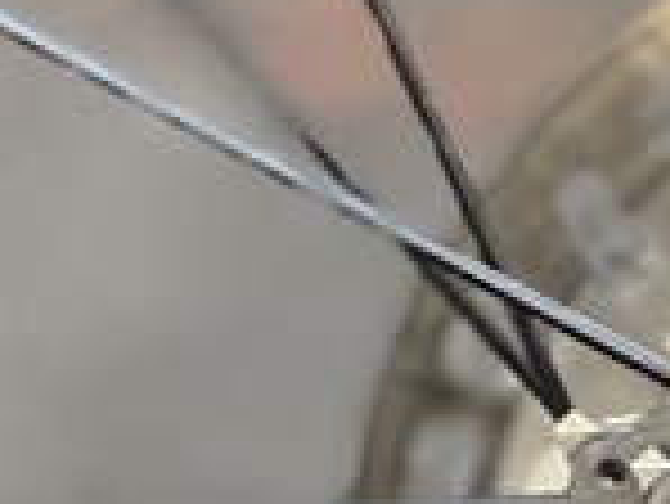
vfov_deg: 2.8
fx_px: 10267
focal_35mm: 530
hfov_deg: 3.7
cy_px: 1629
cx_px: 1475
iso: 250
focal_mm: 9
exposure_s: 1/60
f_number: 2.8
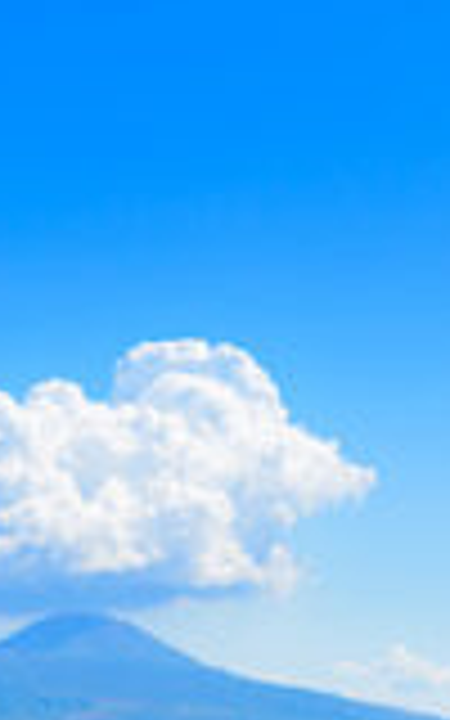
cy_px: 826
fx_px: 2217
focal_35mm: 113
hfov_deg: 11.5
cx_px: 76
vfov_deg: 17.7
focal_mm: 30
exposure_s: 1/400
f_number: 8
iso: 100
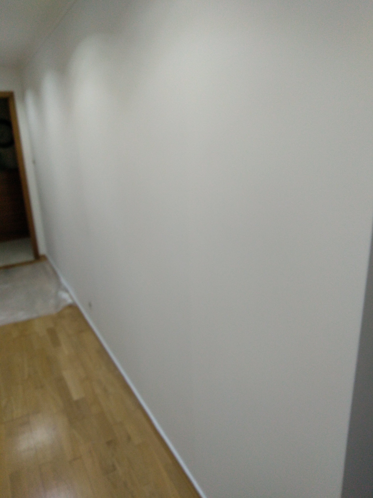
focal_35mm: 26
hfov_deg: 53.1
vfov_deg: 67.3
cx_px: 186
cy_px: 249
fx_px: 374
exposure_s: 1/33.3
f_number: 2.2
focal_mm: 3.46
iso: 250
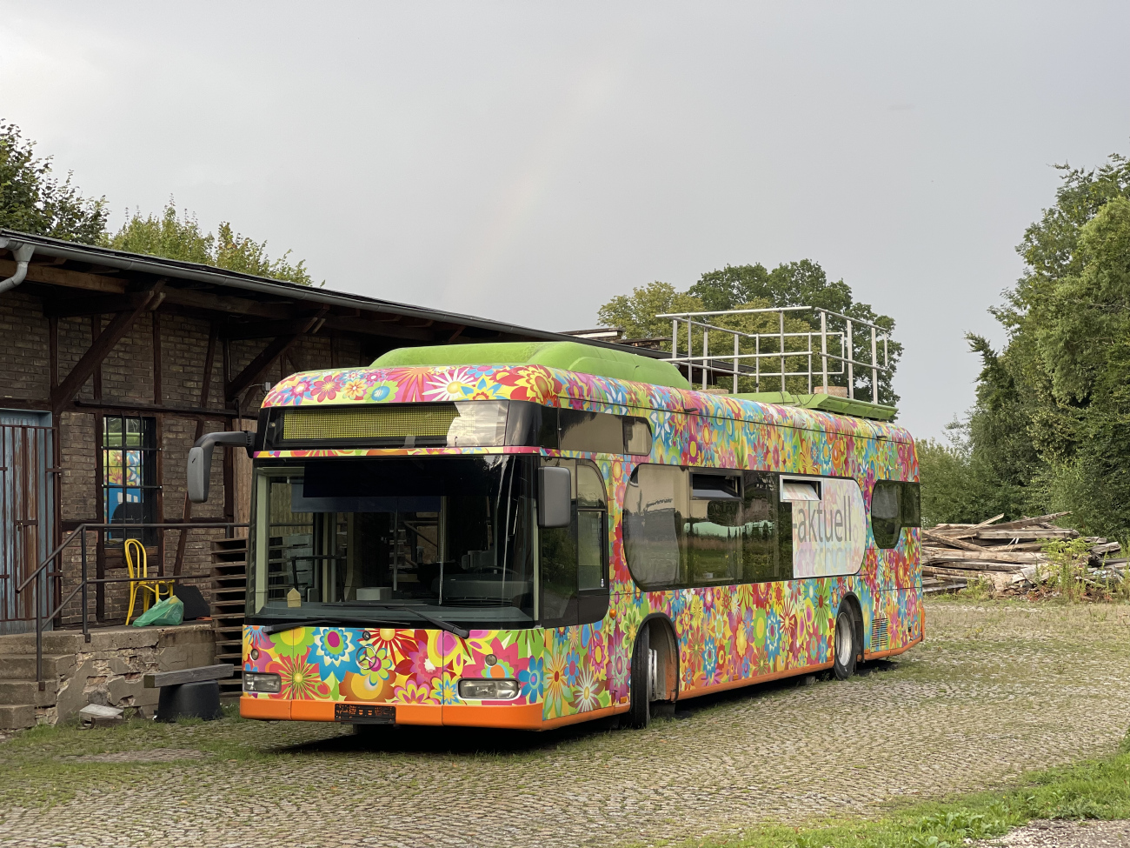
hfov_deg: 30.3
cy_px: 424
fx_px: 2089
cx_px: 565
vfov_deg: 22.9
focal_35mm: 64
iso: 32
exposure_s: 1/121
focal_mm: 7.5
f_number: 2.2
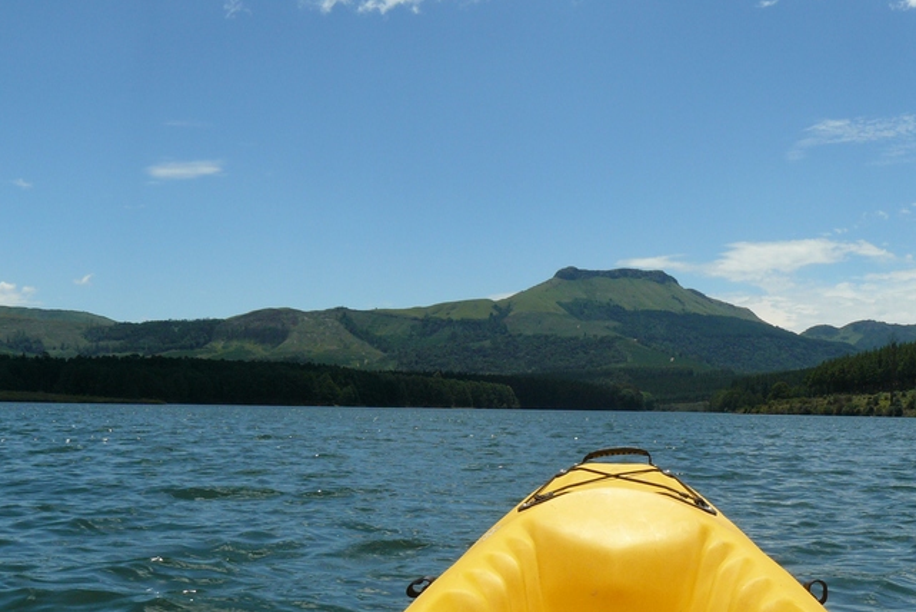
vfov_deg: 28.0
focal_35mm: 48
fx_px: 1222
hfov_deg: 40.9
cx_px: 554
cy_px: 398
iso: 100
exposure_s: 1/500
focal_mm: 6.1
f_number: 6.3
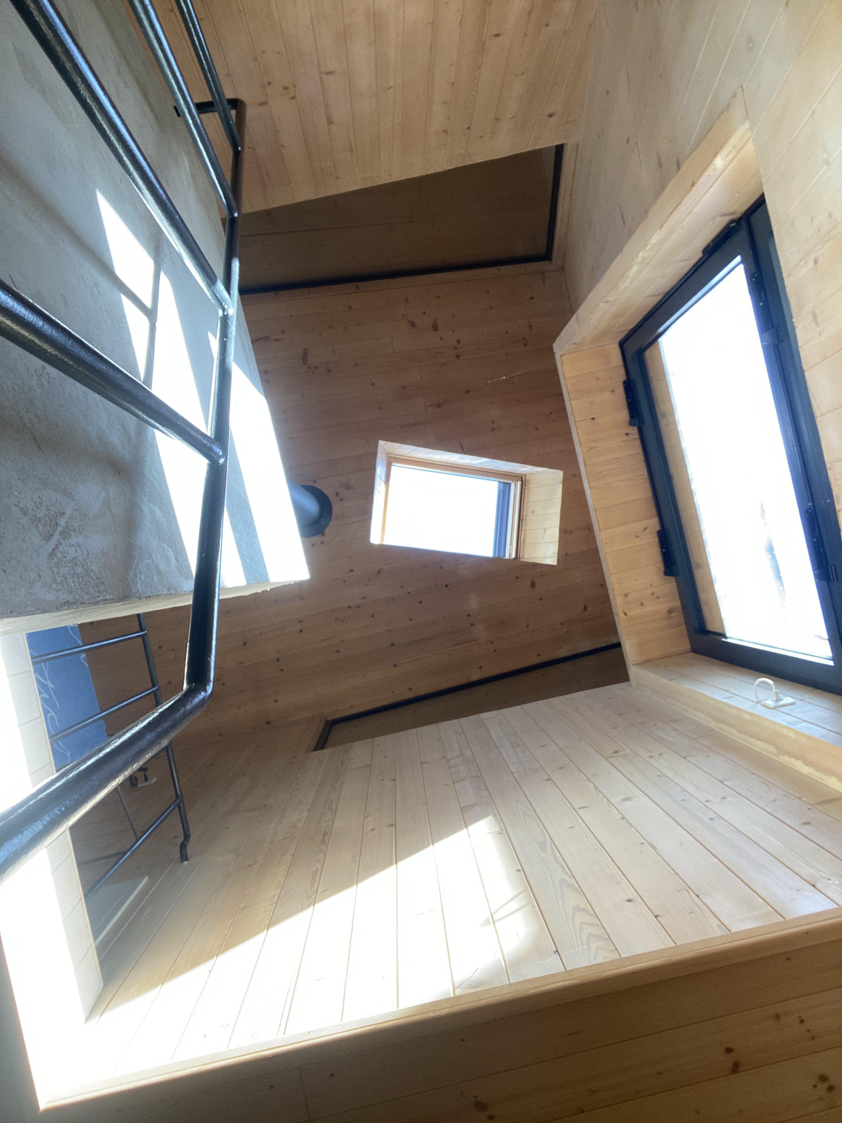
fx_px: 746
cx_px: 421
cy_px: 562
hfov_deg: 58.9
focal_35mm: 23
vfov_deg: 73.9
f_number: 2.2
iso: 100
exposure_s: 1/87
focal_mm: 2.71
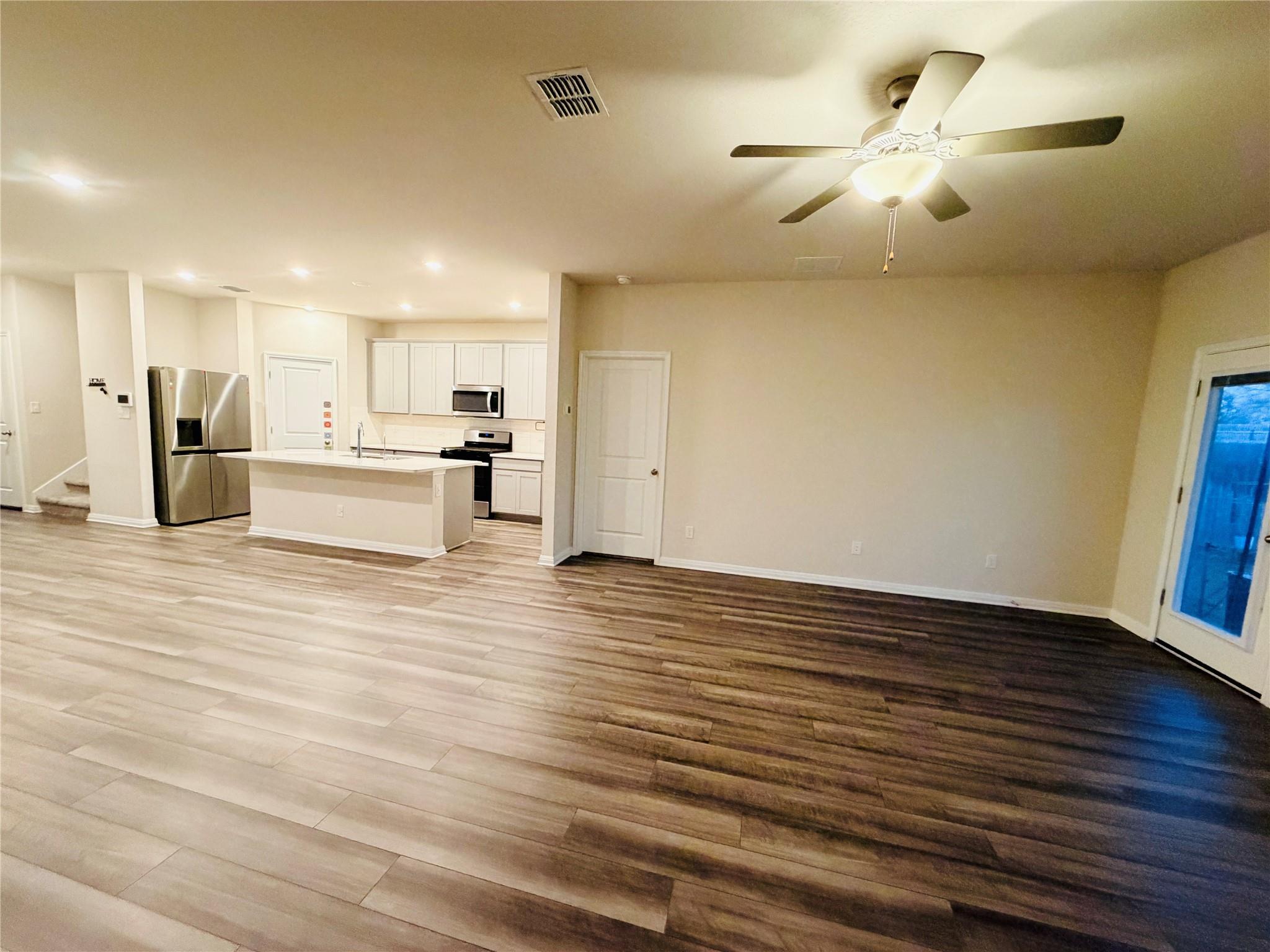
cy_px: 476
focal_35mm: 14
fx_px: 514
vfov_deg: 85.7
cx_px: 635
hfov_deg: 102.1
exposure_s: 1/60
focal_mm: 2.22
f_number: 2.2
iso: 500
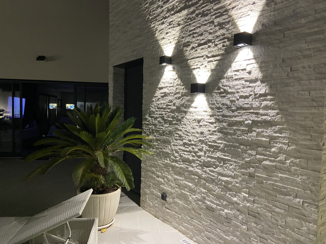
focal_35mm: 26
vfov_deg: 53.1
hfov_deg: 67.3
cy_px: 122
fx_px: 245
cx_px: 163
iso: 400
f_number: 1.8
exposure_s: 1/33
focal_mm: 4.25
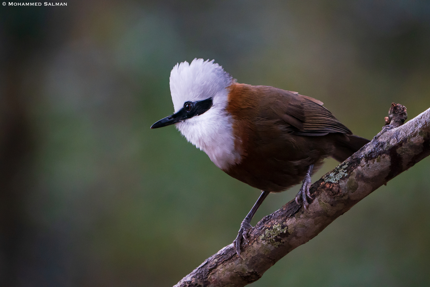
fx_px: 10749
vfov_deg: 1.5
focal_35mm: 900
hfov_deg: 2.3
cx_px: 215
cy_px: 144
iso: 3200
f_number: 6.3
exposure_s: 1/200
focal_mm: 600
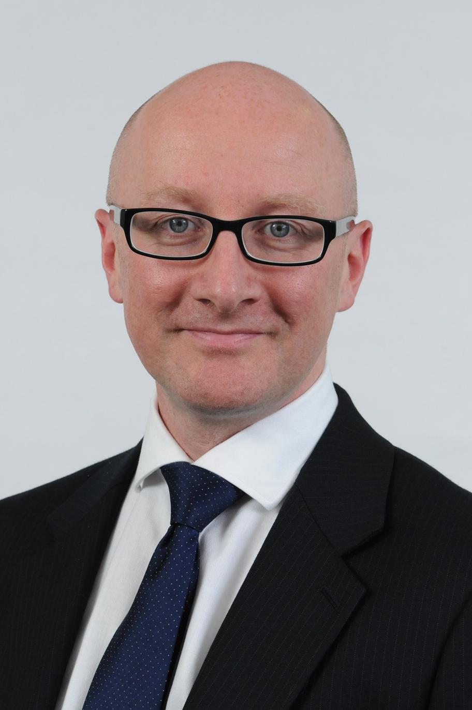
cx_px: 236
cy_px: 355
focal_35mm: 105
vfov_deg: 19.5
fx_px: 2070
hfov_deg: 13.0
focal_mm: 70
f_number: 11
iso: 800
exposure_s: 1/125
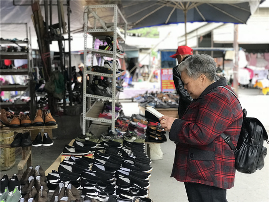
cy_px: 101
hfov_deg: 33.8
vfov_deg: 25.7
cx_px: 134
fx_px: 443
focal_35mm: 57
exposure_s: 1/50
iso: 100
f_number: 2.8
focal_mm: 6.6
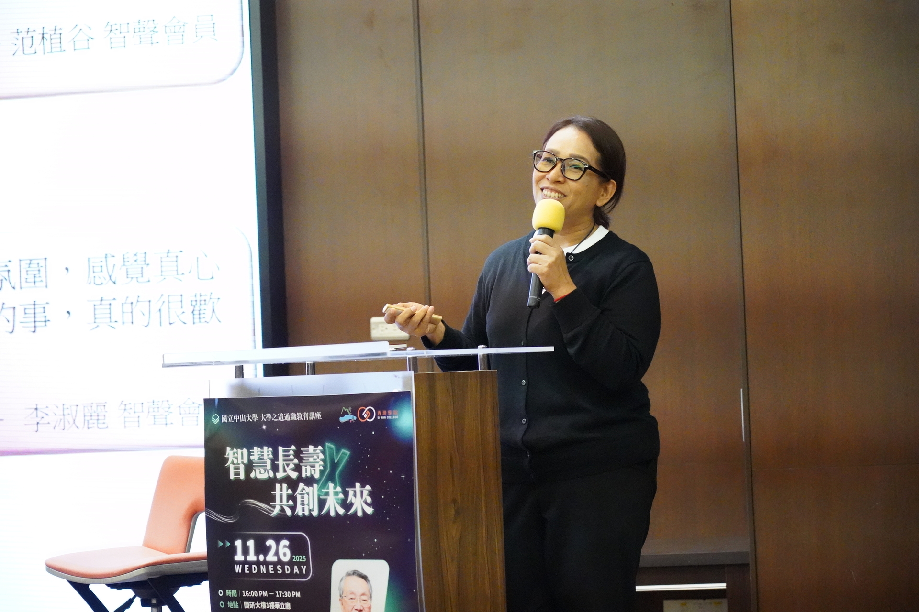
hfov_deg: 20.2
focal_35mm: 101
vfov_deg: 13.6
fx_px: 2578
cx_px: 460
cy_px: 306
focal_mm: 101
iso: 25600
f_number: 4
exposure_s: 1/800
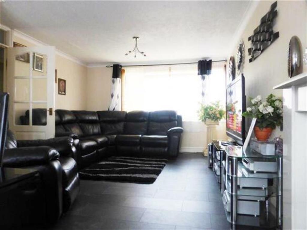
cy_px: 115
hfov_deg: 71.6
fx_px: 213
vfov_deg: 56.8
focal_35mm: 24
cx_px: 154
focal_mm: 4.3
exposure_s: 1/60
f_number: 3.3
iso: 320
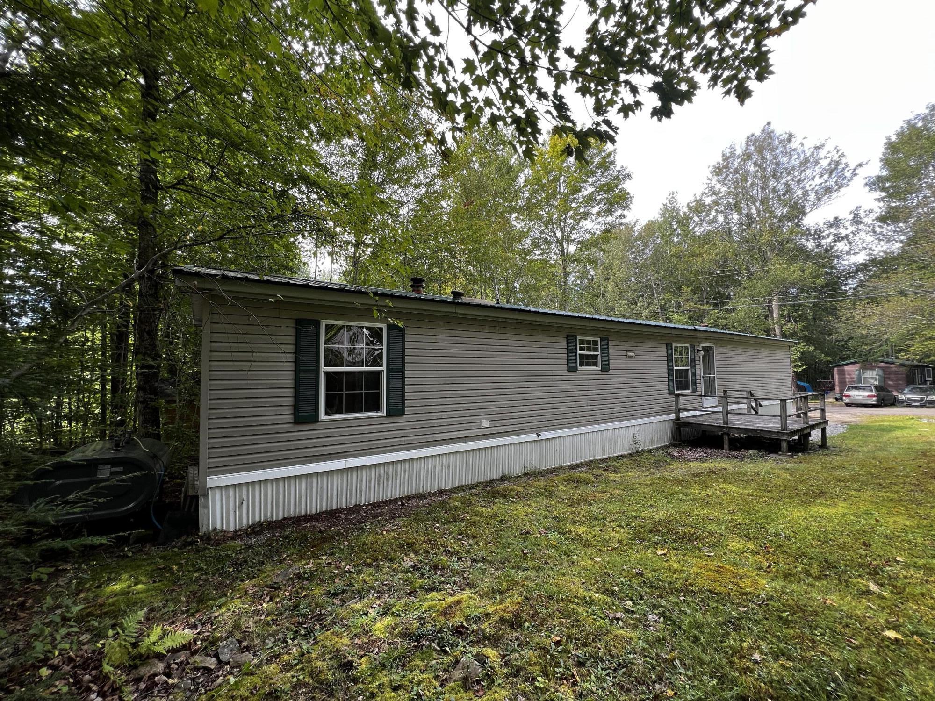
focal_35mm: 13
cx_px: 468
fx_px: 351
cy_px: 350
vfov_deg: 89.9
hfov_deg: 106.2
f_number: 1.8
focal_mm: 1.57
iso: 32
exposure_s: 1/99
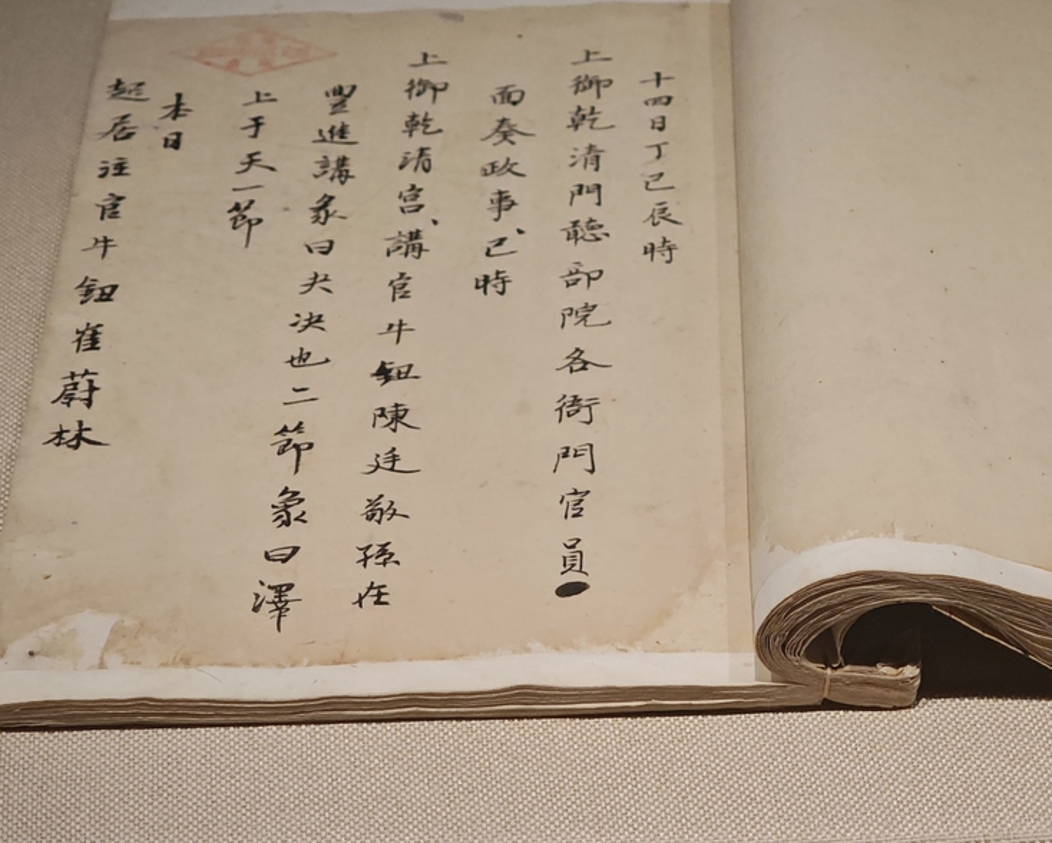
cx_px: 702
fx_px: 3925
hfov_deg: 15.2
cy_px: 353
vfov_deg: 12.3
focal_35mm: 126
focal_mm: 11.5
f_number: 1.8
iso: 1000
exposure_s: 1/53.3
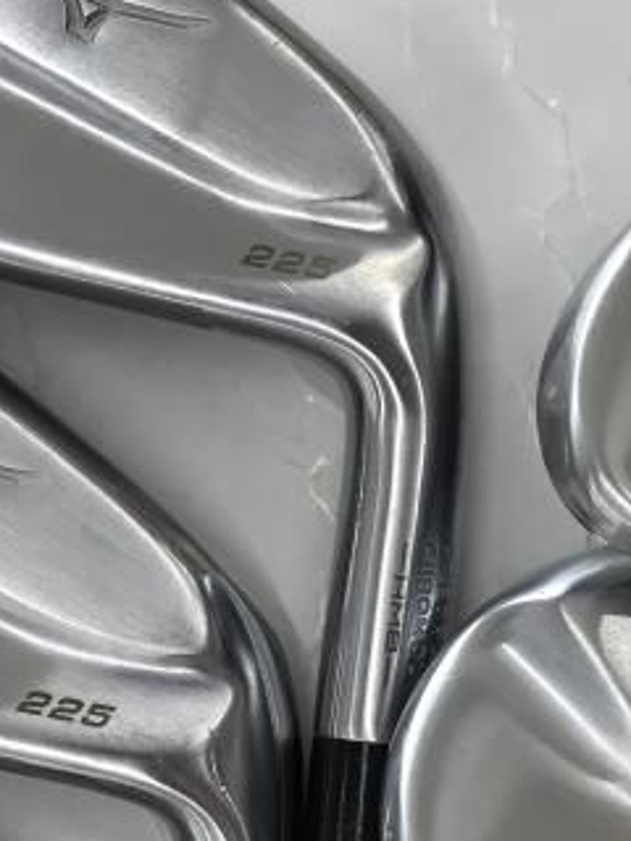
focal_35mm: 84
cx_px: 397
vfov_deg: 22.9
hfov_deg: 17.5
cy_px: 696
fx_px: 2042
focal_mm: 3.99
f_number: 1.8
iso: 25
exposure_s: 1/120
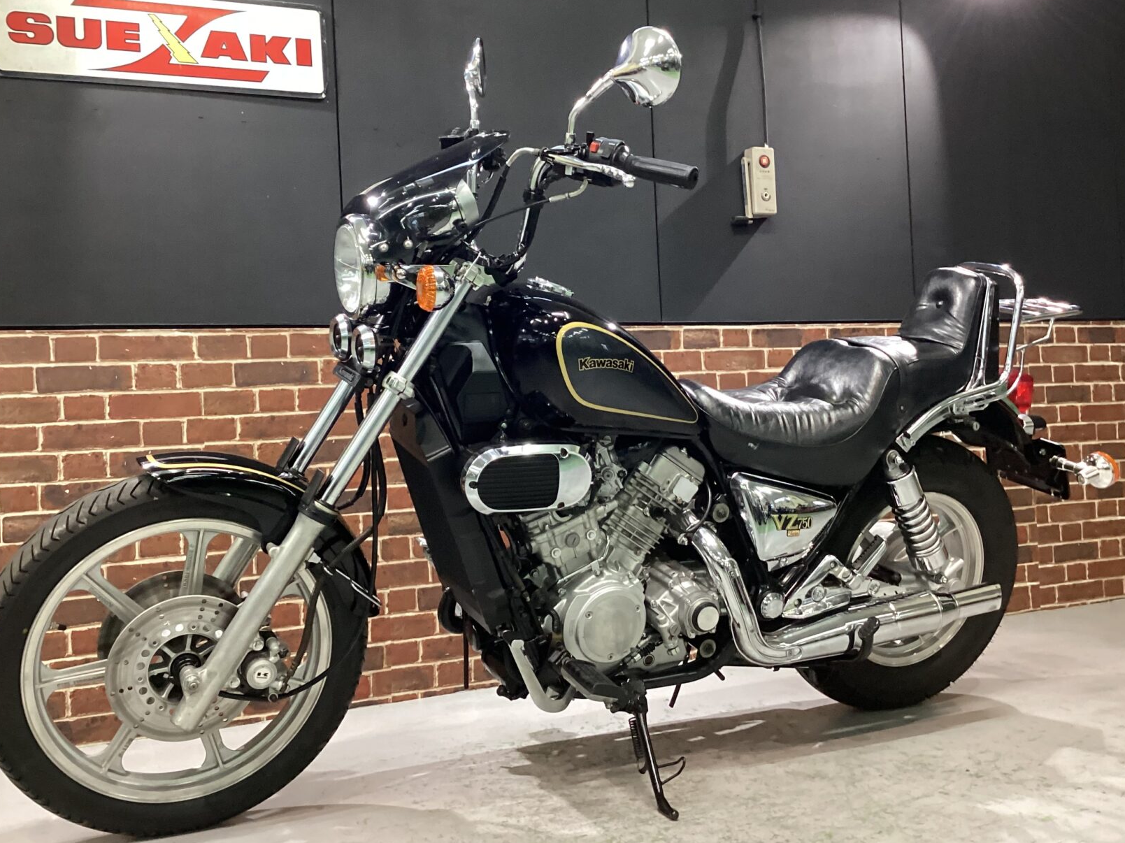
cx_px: 528
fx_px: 1202
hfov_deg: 50.1
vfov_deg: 38.6
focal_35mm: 37
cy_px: 381
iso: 320
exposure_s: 1/40
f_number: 2.4
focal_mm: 3.3
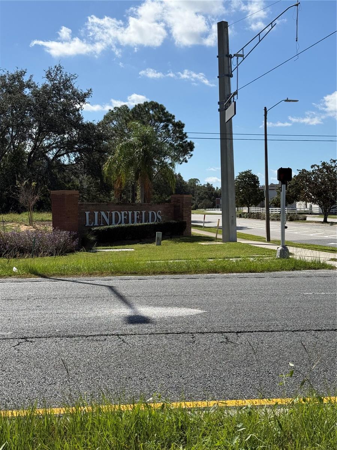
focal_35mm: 48
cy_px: 225
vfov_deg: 39.7
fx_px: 623
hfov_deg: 30.3
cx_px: 168
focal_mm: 6.76
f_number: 1.78
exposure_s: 1/7143
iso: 80
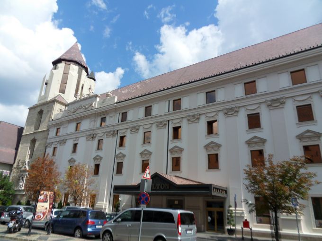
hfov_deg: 71.6
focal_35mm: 24
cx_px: 161
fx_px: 223
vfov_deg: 56.8
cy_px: 120
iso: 80
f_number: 7.5
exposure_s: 1/250
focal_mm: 4.2
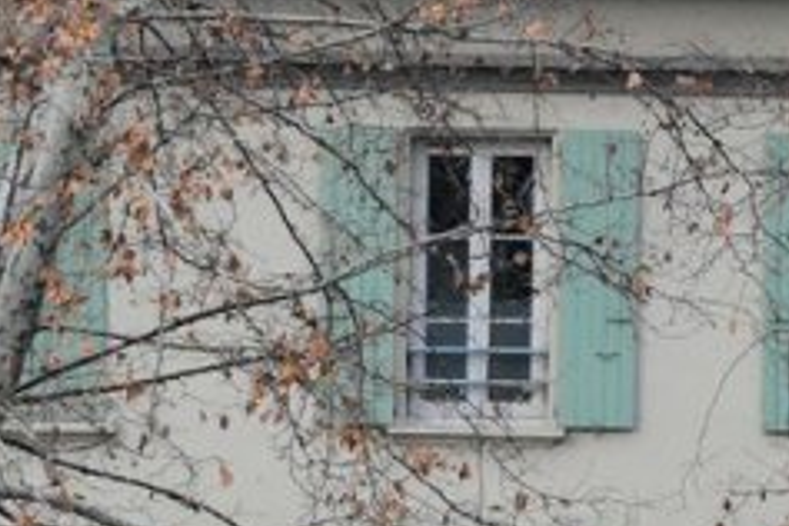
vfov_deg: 2.1
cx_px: 712
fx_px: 14223
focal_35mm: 649
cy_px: 373
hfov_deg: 3.2
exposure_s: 1/1000
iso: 2500
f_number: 5.6
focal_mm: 100
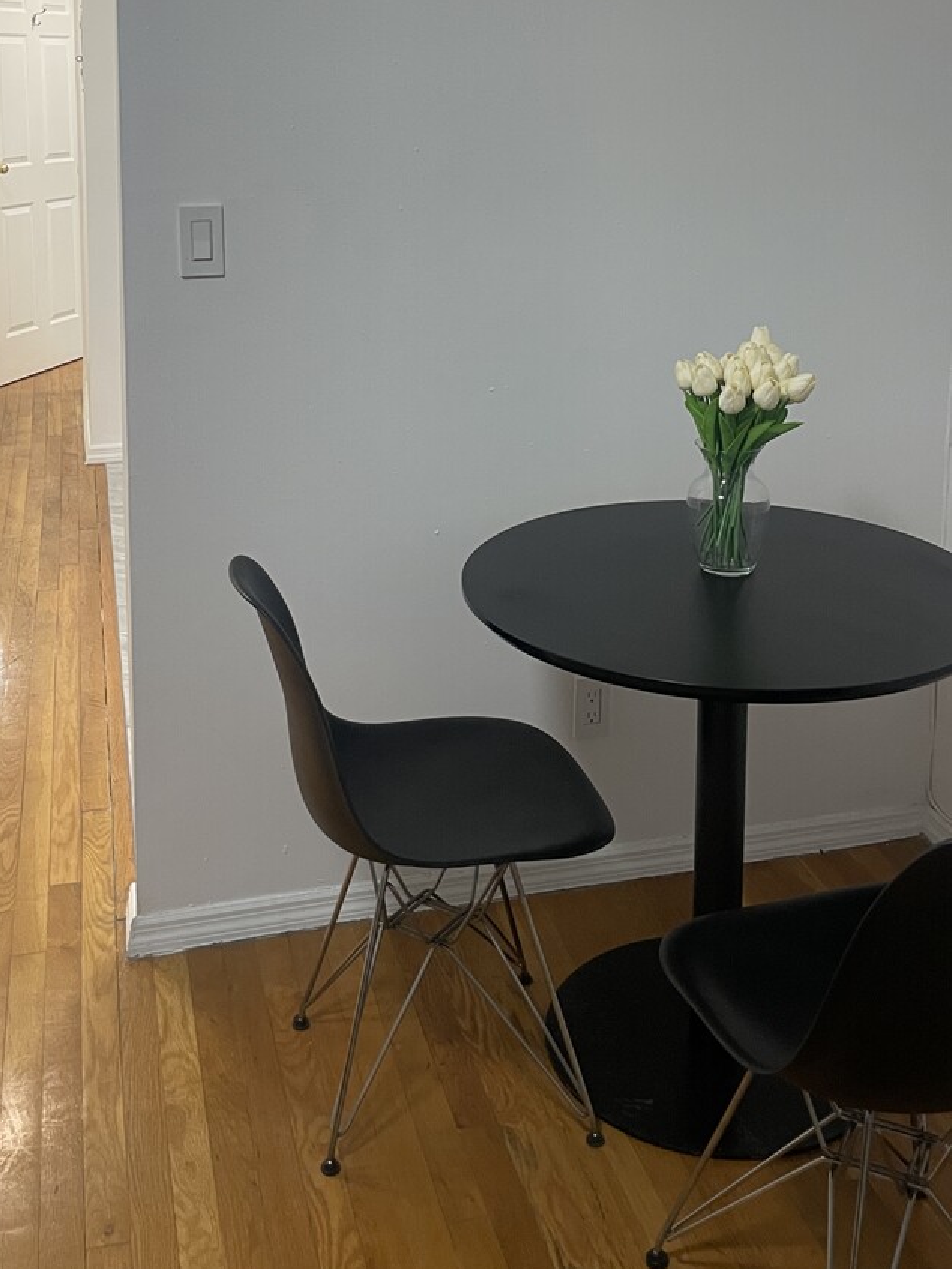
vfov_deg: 44.1
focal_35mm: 41
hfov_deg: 35.1
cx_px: 503
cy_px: 297
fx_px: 1503
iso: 125
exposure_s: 1/60
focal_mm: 4.2
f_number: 1.6
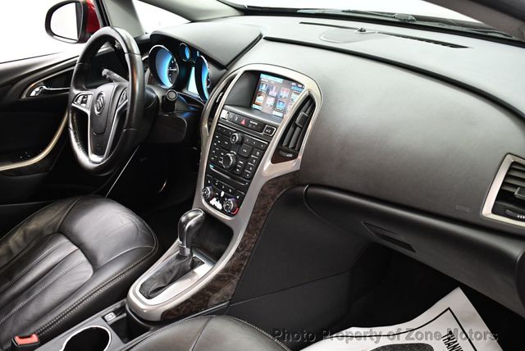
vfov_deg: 36.9
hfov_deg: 53.1
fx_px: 525
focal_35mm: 36
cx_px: 262
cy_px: 176
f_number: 3.5
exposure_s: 1/80
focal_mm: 18
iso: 3200
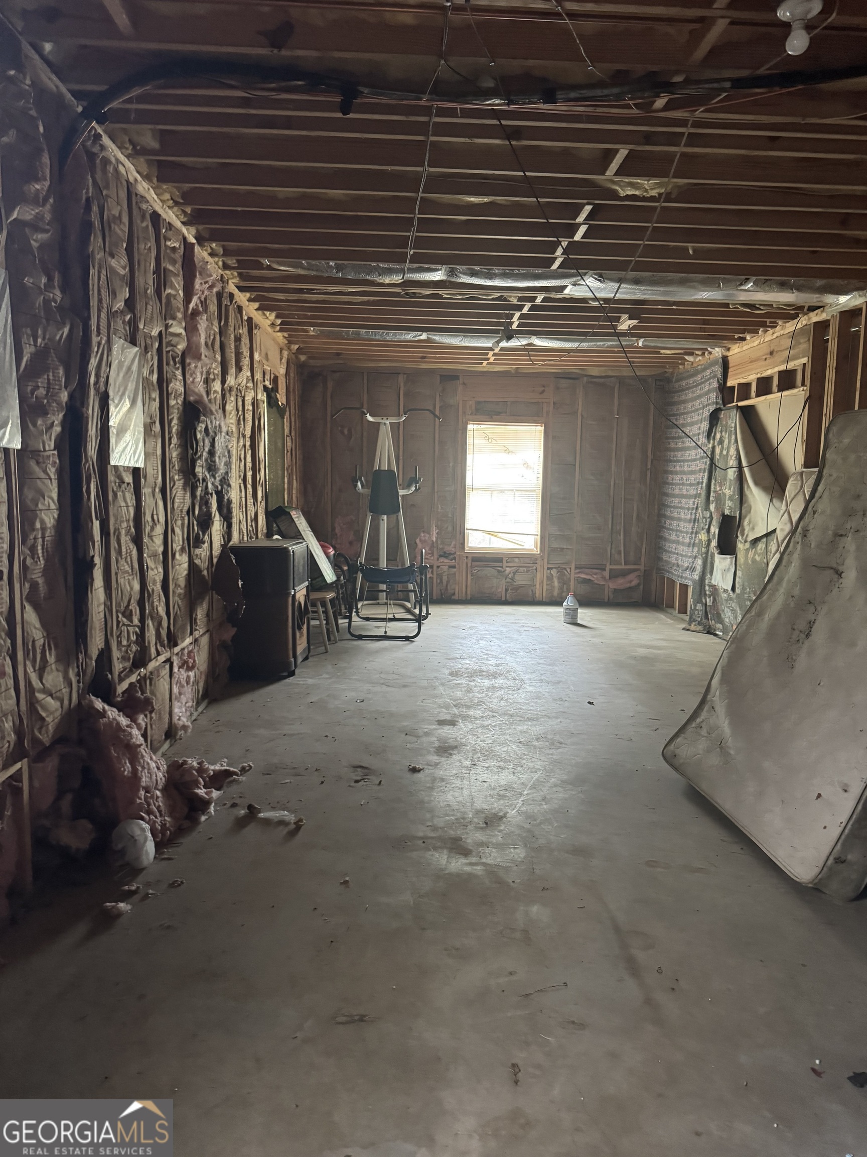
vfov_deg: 71.6
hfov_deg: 56.8
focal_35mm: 24
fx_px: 801
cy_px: 578
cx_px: 434
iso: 800
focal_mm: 6.76
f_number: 1.78
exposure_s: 1/40
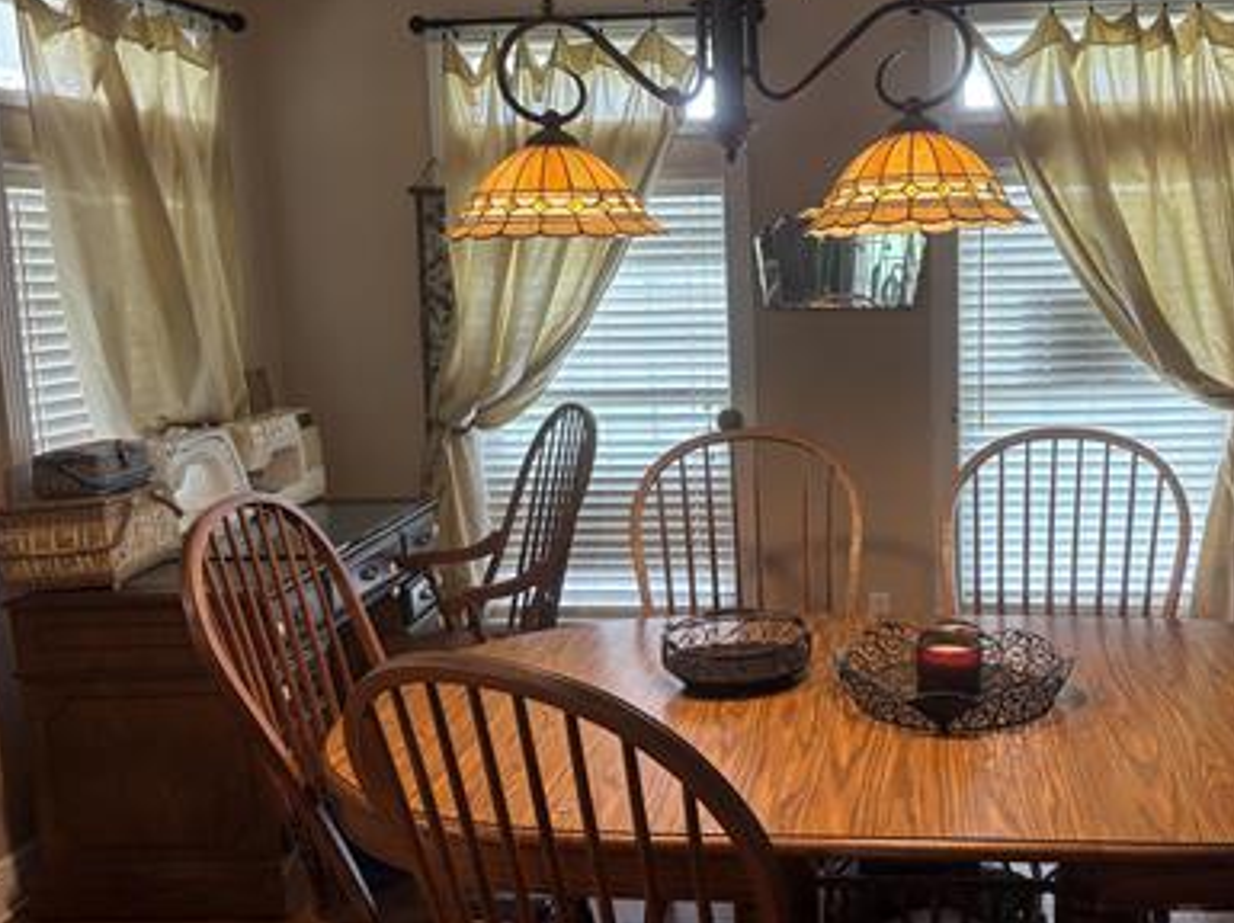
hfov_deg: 50.4
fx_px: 1282
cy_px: 437
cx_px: 832
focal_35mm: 36
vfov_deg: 39.6
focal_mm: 5.96
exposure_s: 1/60
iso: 125
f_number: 1.6
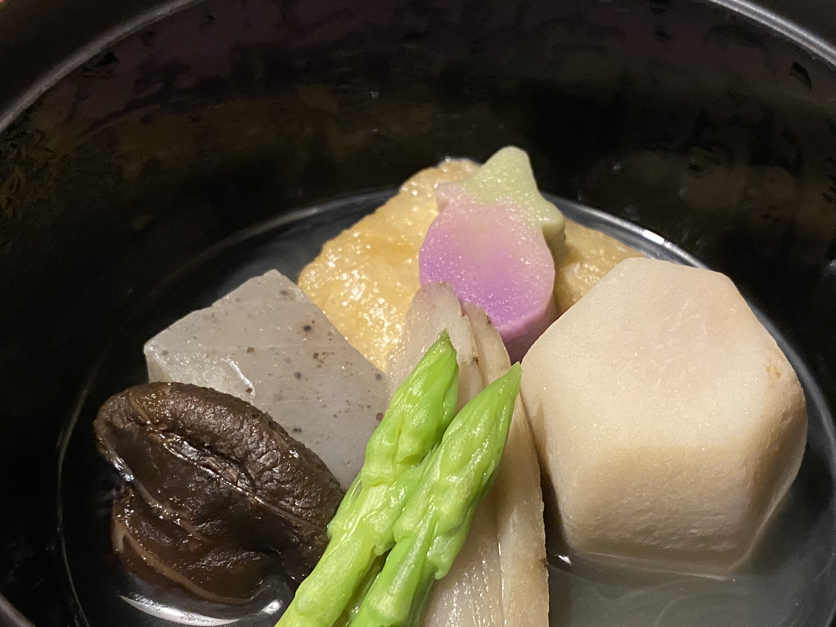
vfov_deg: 32.7
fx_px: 1063
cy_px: 390
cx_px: 465
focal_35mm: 44
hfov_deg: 42.9
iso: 640
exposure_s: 1/30
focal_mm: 4.25
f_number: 1.8
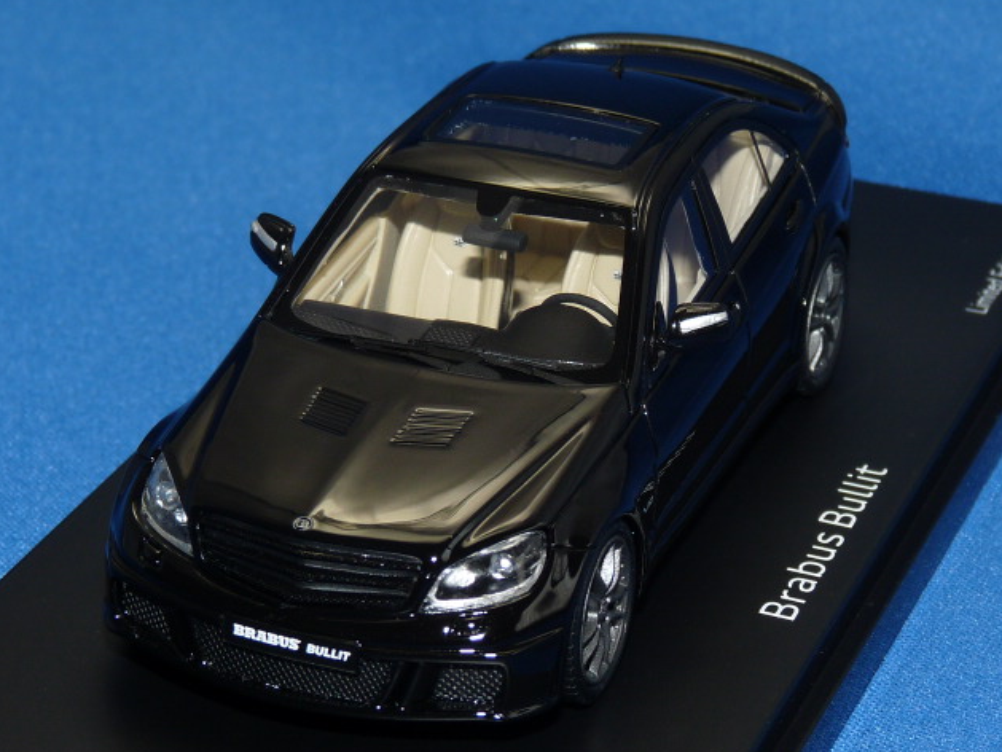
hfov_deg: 16.4
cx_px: 494
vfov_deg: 12.4
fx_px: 3474
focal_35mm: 120
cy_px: 378
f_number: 4
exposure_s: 1/40
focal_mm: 11.9
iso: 100
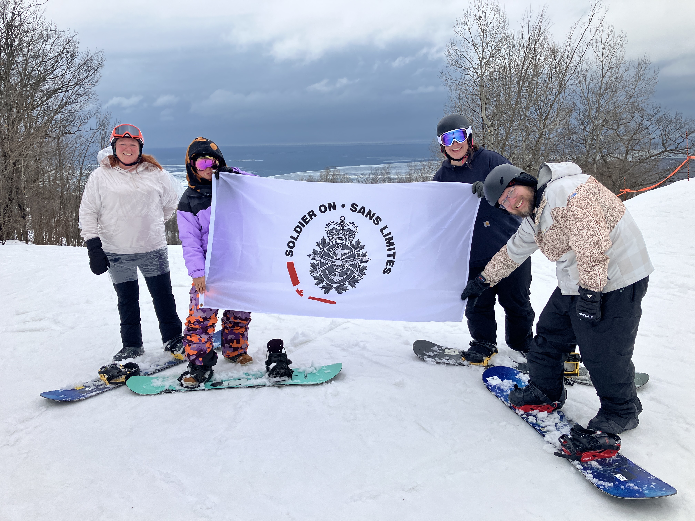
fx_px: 562
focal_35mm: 28
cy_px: 260
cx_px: 348
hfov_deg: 63.4
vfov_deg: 49.7
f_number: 1.8
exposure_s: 1/2703
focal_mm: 3.99
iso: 32
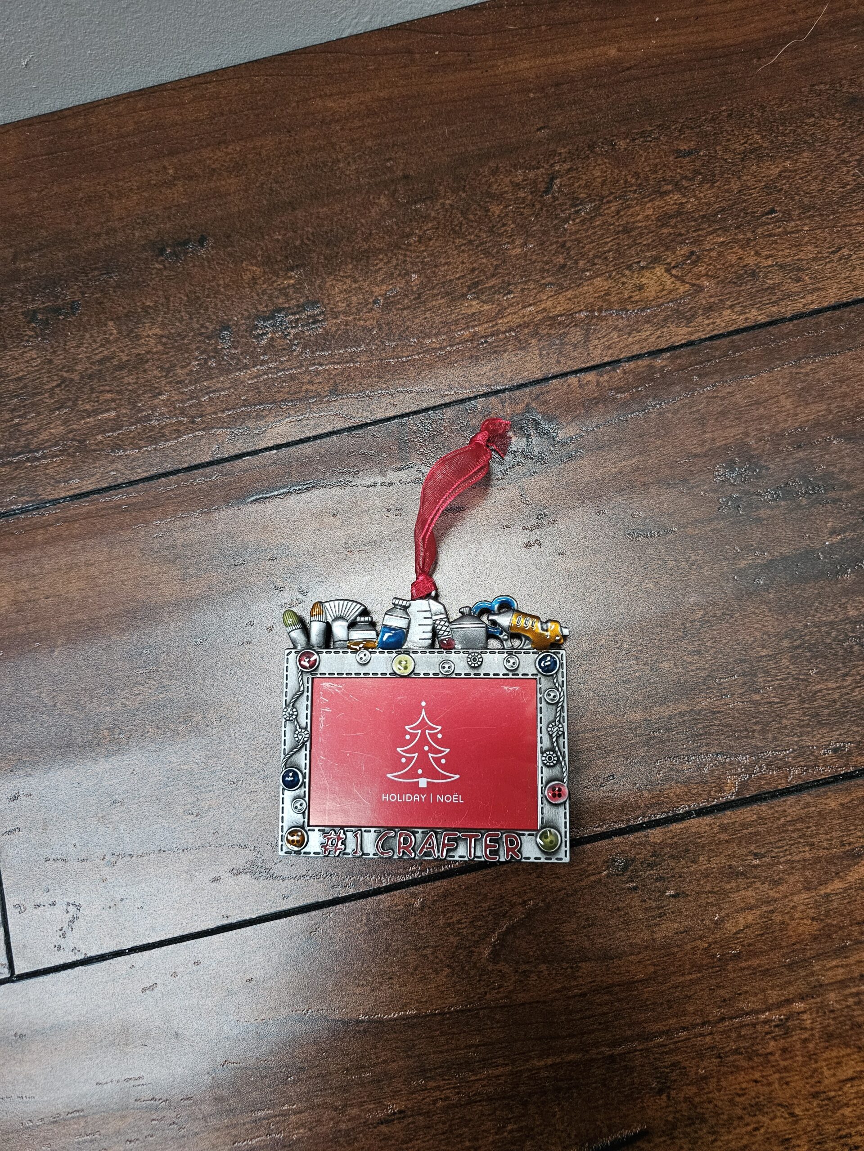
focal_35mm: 23
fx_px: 765
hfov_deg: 58.9
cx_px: 432
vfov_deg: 73.9
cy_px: 576
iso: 640
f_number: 1.7
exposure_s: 1/40
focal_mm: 6.3
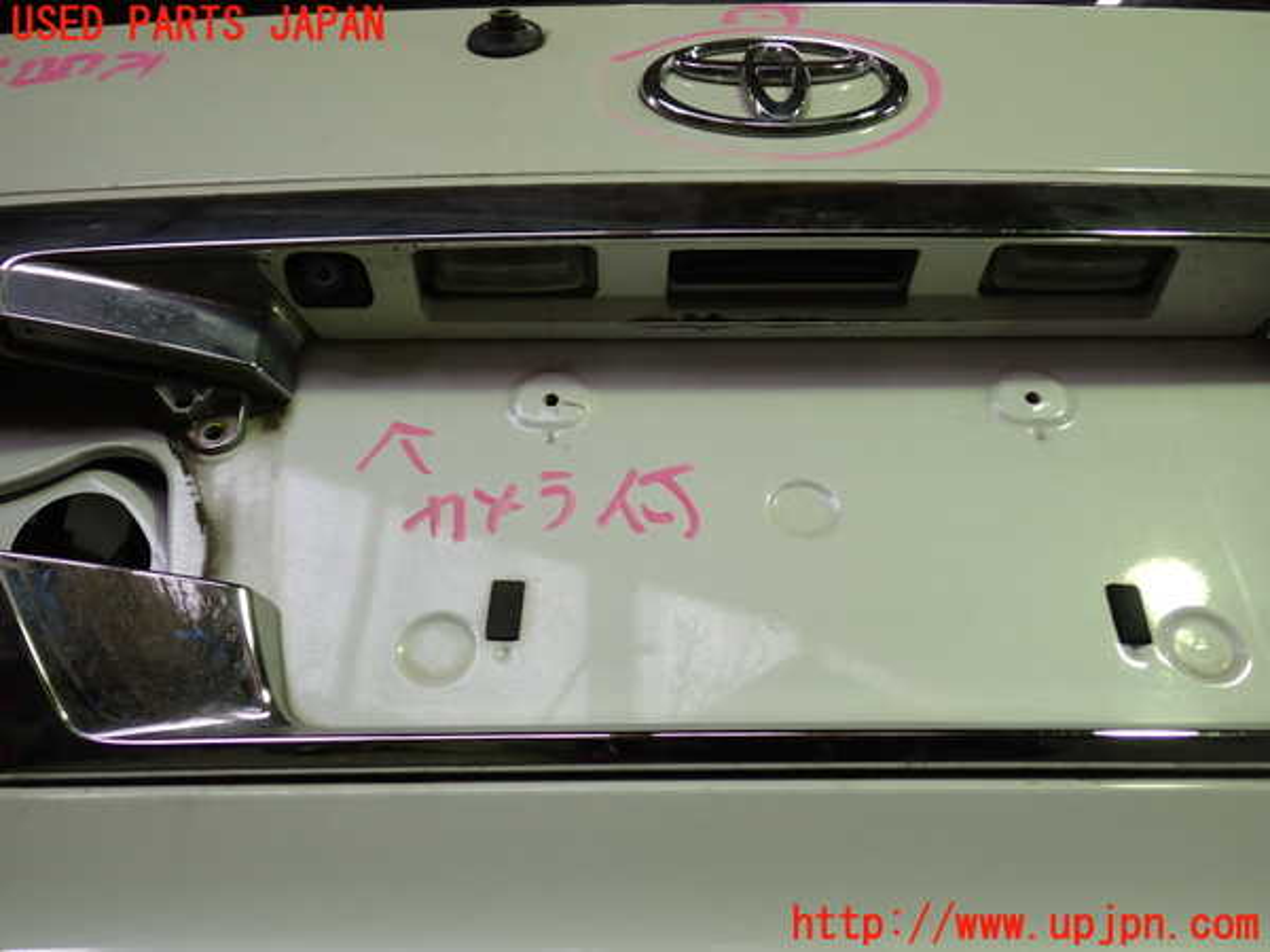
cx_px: 635
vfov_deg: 46.8
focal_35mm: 30
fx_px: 1101
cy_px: 476
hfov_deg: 60.0
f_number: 2.3
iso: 200
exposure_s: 1/60
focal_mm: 5.4
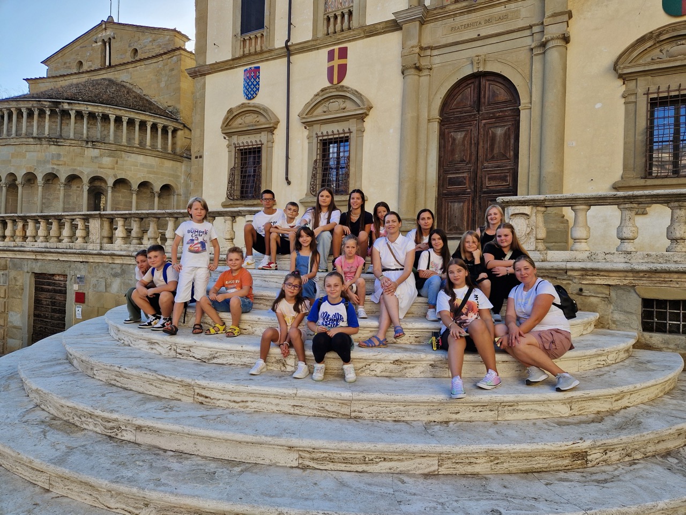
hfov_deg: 73.9
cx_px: 343
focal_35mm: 23
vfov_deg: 58.9
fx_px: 456
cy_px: 258
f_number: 1.8
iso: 50
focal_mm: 5.4
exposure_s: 1/606
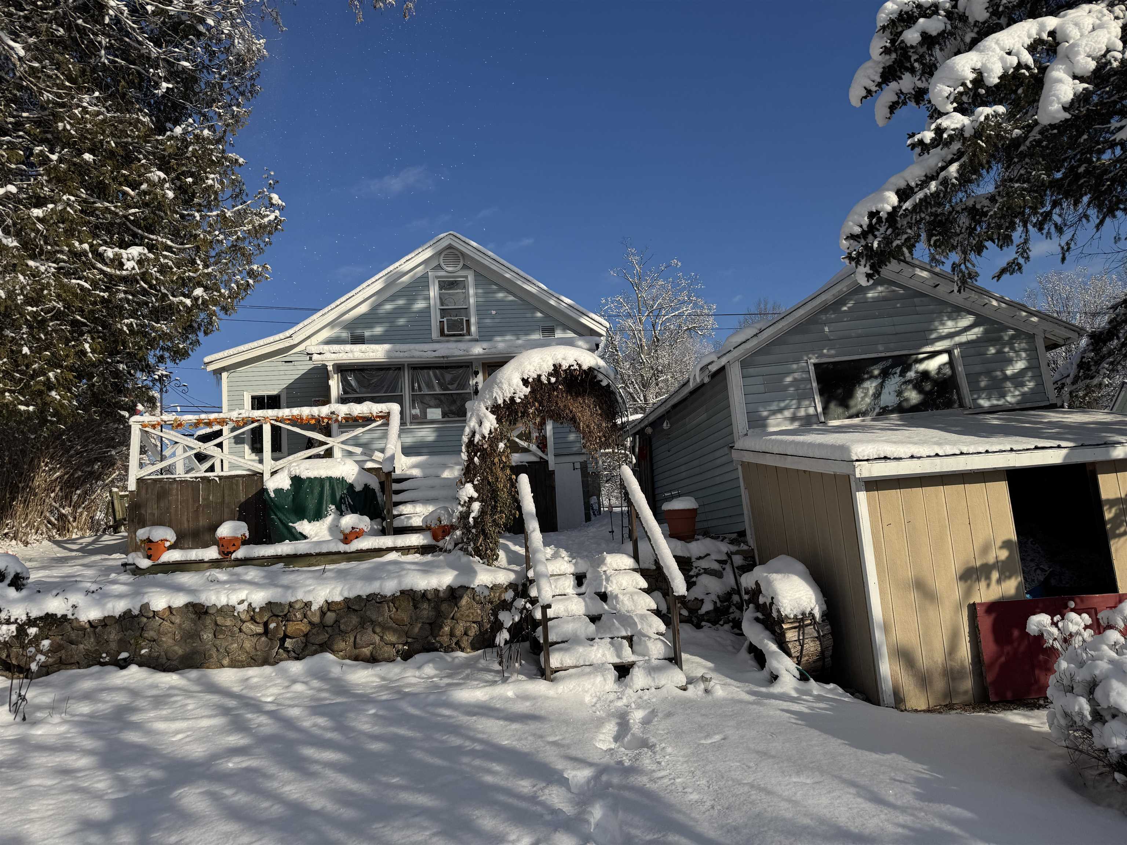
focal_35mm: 24
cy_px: 422
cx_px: 564
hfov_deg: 71.6
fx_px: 781
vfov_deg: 56.8
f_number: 1.78
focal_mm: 6.76
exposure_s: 1/9009
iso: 80
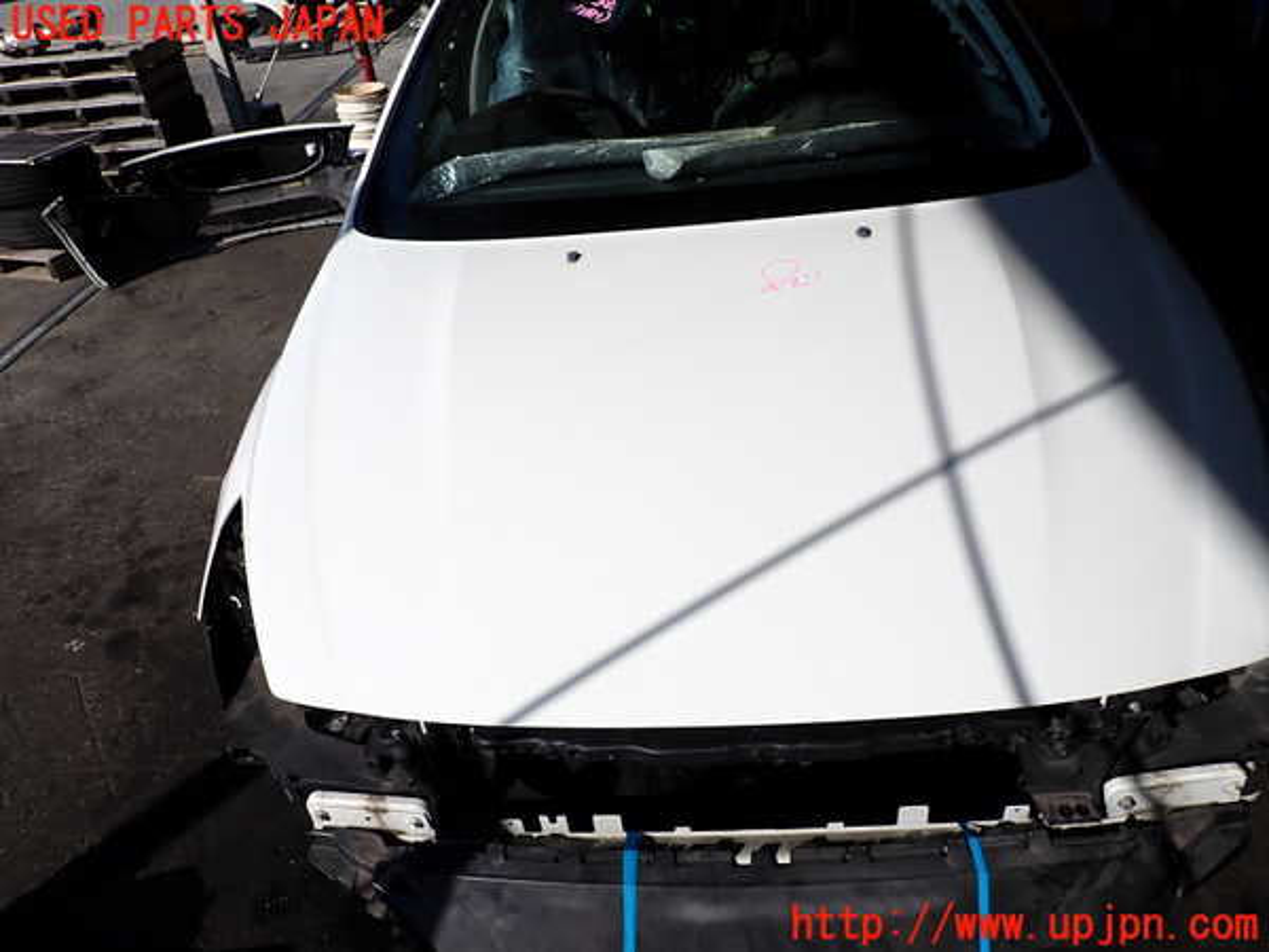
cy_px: 476
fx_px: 916
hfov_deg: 69.4
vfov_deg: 54.9
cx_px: 634
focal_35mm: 25
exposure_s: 1/400
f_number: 8
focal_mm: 4.5
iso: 100
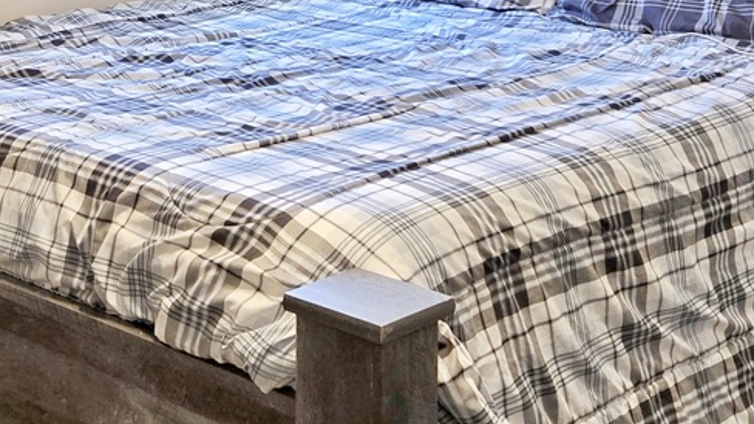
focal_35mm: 74
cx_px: 54
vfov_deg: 15.7
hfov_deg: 27.4
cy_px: -77
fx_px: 1479
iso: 125
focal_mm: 5.4
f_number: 1.8
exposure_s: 1/120
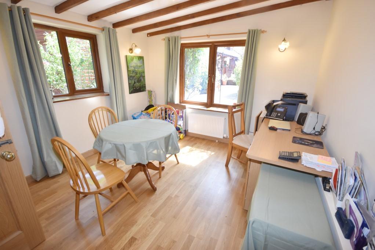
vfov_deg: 77.3
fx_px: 156
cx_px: 188
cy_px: 125
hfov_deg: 100.4
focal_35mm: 15
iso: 400
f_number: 4.5
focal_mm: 10
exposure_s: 1/80
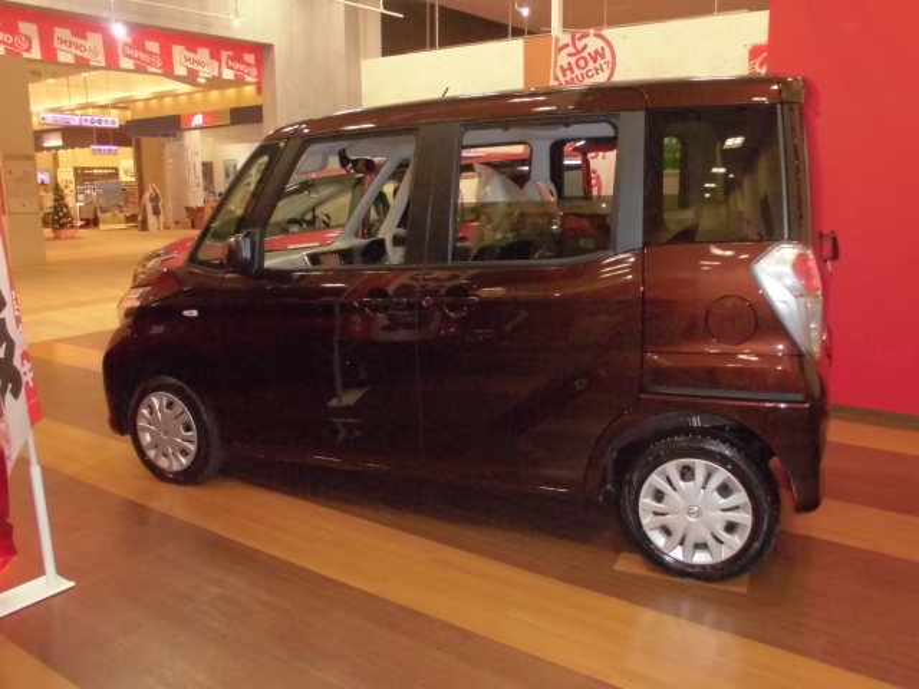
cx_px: 460
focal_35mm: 29
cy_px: 344
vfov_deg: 48.2
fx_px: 770
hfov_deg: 61.7
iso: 400
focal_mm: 5.3
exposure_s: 1/60
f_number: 3.7
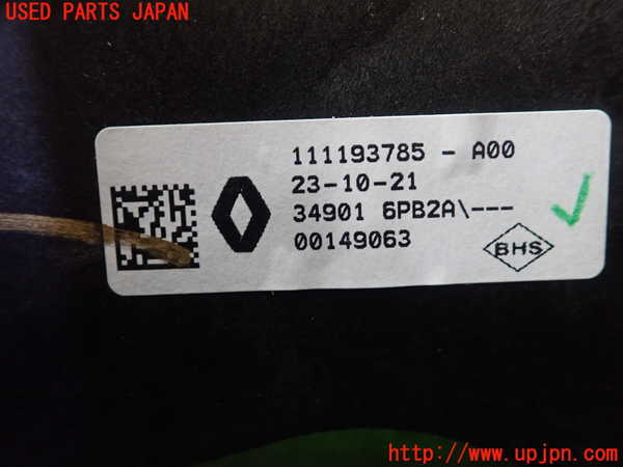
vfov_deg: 46.8
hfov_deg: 60.0
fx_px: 540
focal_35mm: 30
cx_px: 312
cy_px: 234
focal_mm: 5.5
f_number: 2.3
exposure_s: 1/125
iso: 500
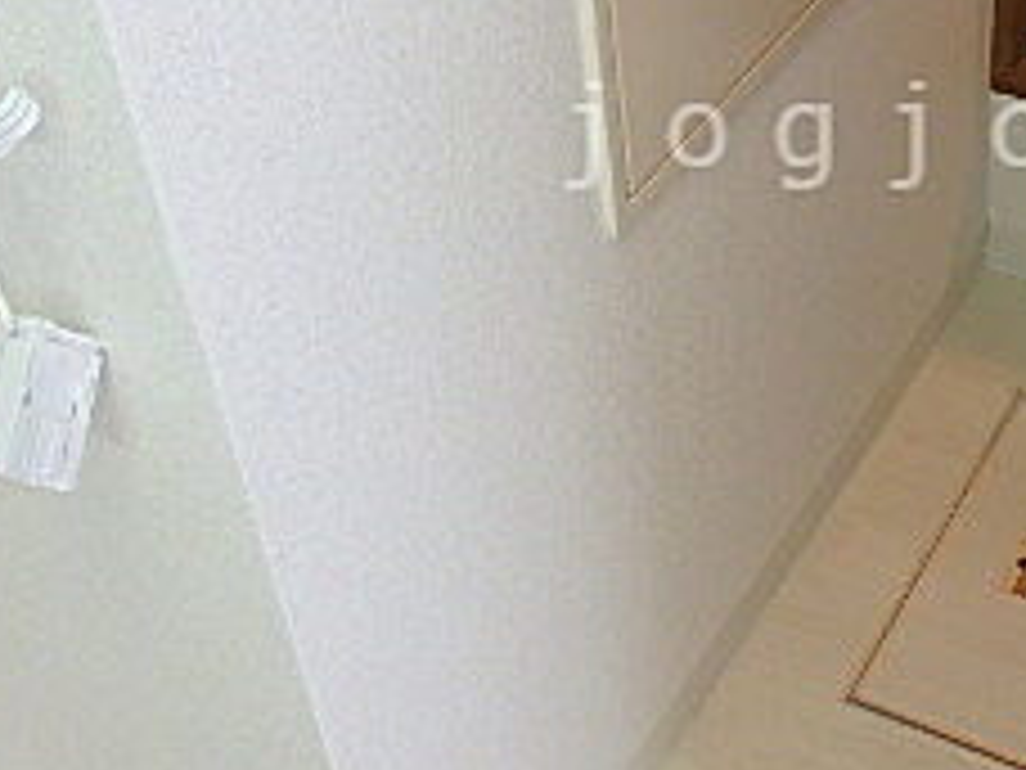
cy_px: 135
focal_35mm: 59
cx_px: 873
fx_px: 1749
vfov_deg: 24.4
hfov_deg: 31.5
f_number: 3.5
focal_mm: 3.7
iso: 250
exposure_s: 1/30
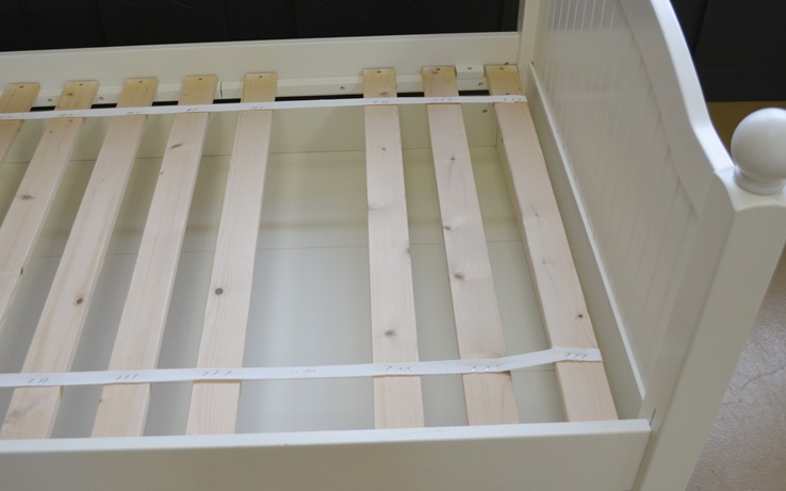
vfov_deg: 31.2
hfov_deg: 48.1
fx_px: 878
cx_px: 341
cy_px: 231
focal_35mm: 41
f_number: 3.8
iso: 450
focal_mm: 22
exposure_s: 1/125
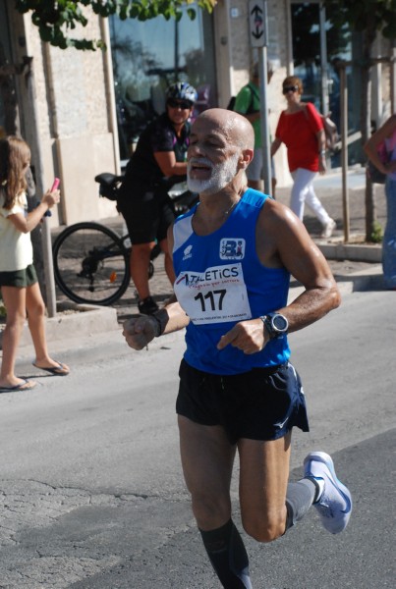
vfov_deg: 23.3
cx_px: 198
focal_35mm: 87
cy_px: 294
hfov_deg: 15.8
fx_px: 1428
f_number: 7.1
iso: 1000
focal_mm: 58
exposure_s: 1/1600
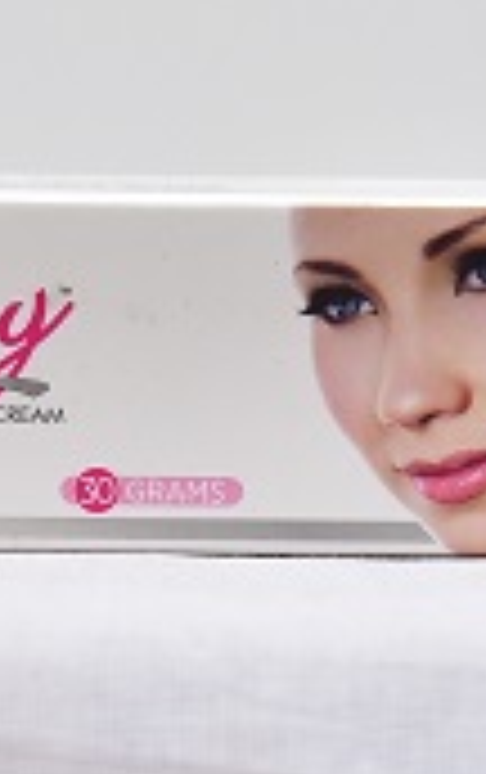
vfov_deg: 6.7
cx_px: -94
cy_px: 580
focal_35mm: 311
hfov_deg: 4.2
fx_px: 6569
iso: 1600
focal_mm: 100
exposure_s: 1/125
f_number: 4.5
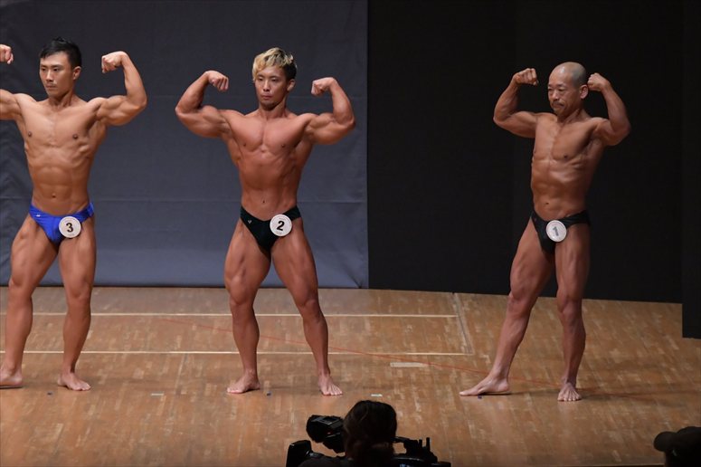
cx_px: 350
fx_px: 4963
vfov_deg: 5.4
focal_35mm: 255
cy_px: 234
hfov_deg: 8.1
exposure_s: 1/400
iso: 6400
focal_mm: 170
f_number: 5.6
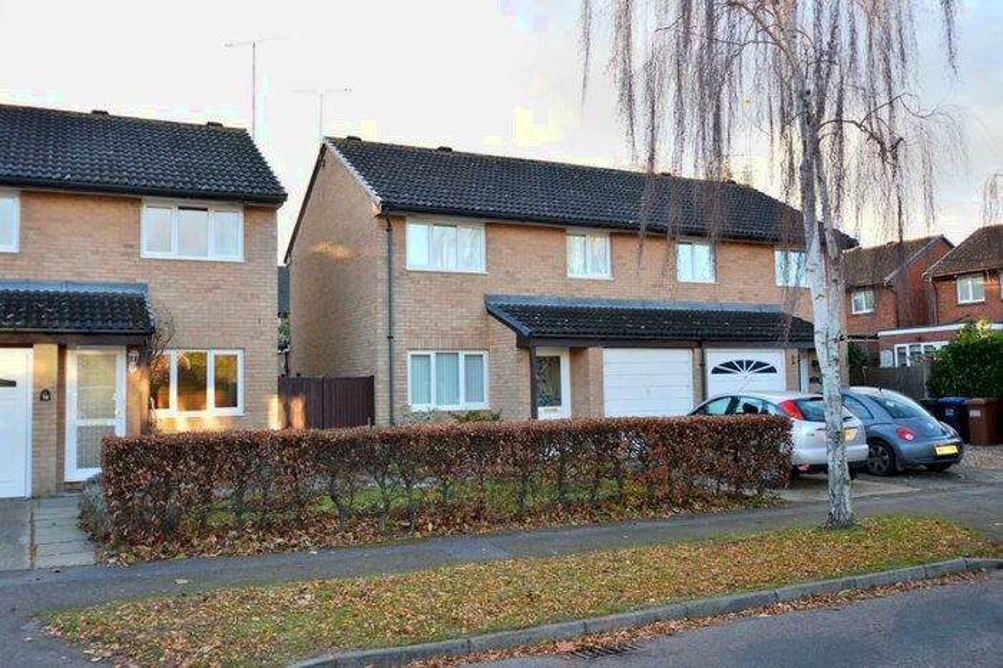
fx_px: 835
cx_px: 502
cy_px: 334
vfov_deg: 43.6
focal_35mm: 30
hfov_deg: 62.0
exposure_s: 1/80
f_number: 4.2
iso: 100
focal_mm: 20
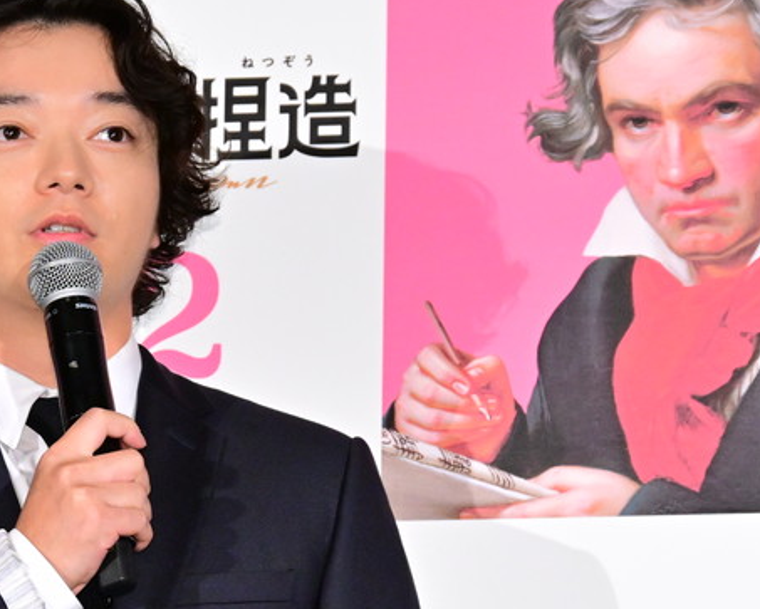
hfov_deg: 5.4
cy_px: 484
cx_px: 50
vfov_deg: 4.4
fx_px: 8013
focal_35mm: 356
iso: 3200
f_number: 6.3
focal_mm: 115
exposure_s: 1/200
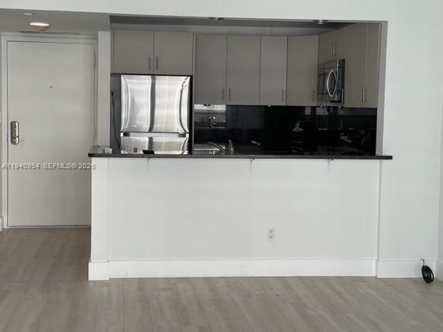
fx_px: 819
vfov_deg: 22.9
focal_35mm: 64
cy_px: 166
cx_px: 222
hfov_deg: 30.3
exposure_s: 1/99
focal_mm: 7.5
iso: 20
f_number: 2.2
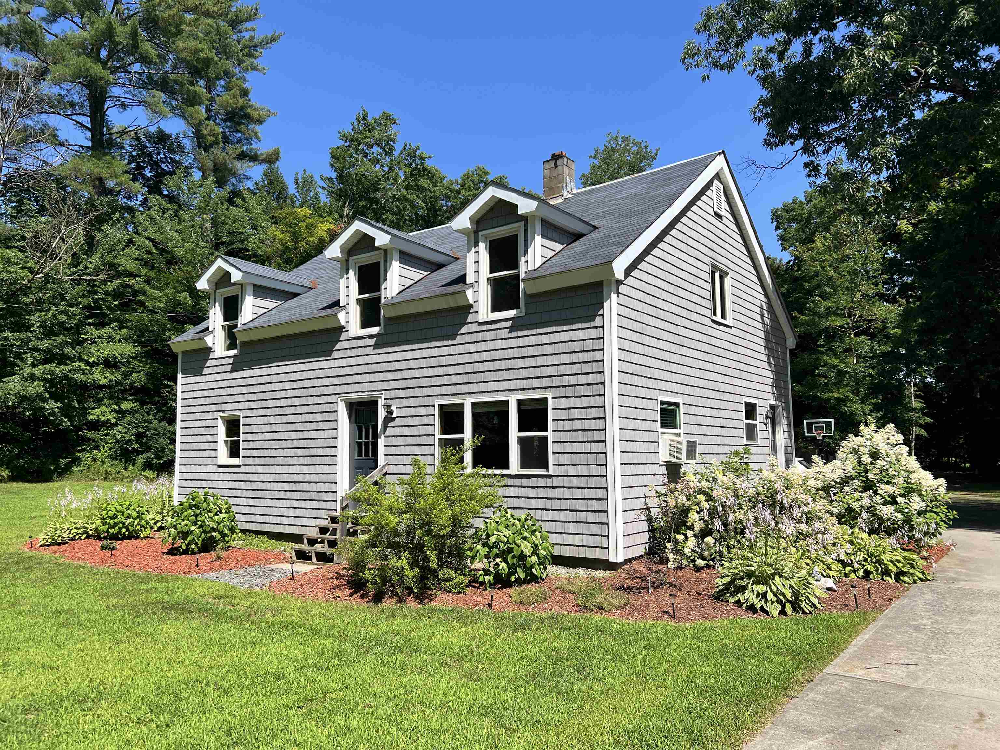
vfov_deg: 53.1
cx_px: 500
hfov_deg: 67.3
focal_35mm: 26
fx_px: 751
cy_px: 375
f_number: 1.5
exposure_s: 1/3831
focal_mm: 5.7
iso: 50
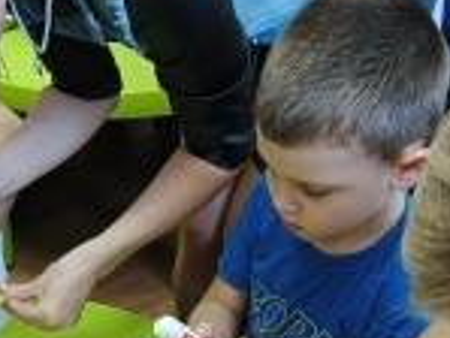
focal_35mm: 69
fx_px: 898
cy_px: 419
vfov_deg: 19.9
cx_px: 91
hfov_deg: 27.6
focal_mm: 5.25
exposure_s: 1/50
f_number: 1.7
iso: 1617
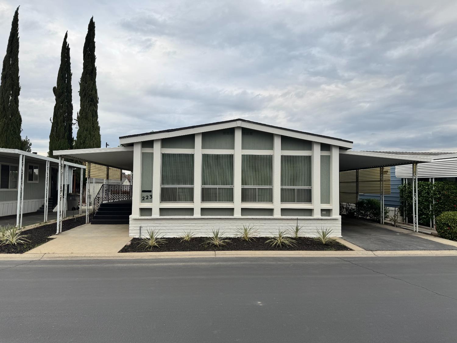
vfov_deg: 56.8
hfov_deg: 71.6
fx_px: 317
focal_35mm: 24
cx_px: 228
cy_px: 172
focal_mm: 6.76
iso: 80
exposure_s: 1/723
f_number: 1.78
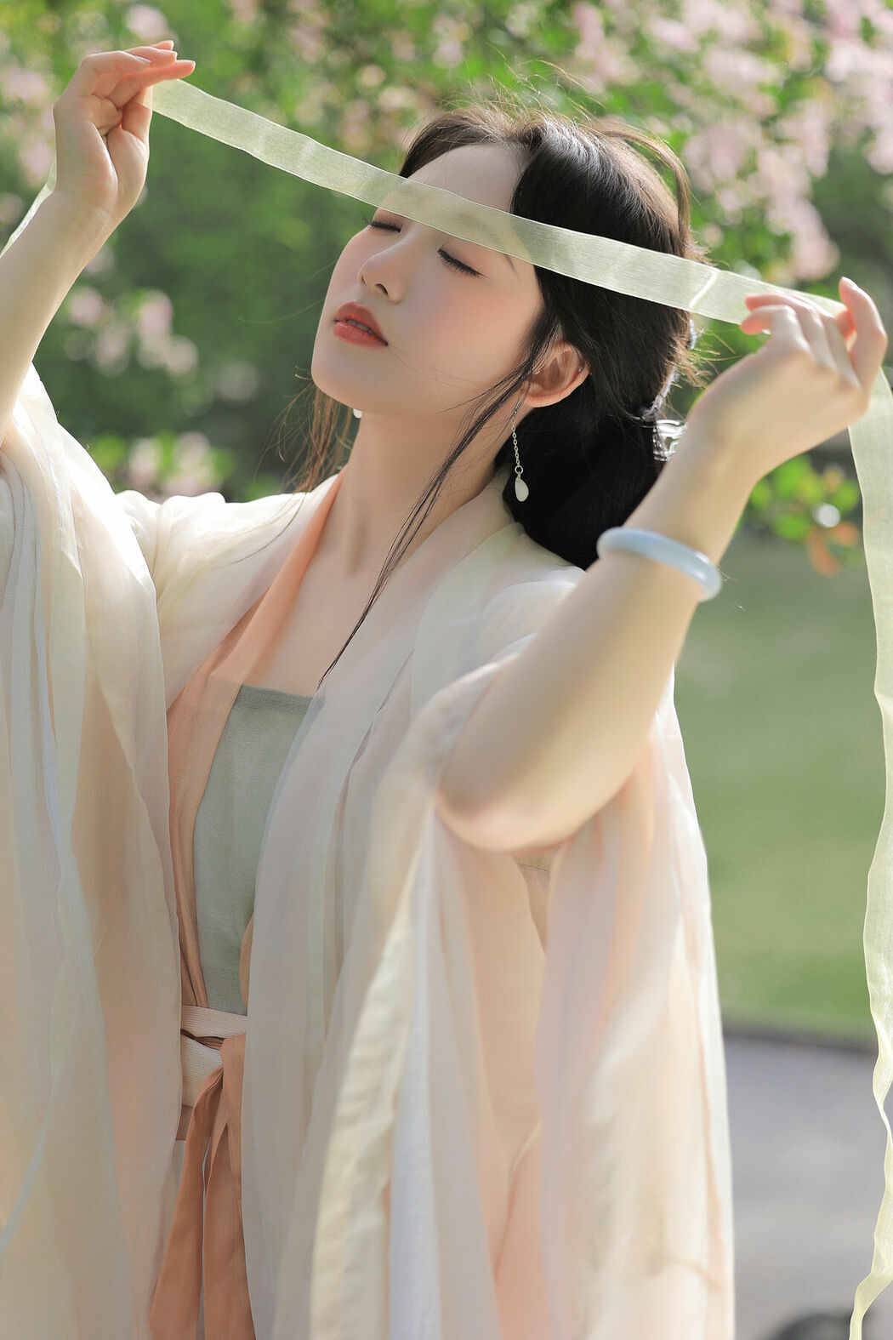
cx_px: 446
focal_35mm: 70
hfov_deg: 19.5
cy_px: 670
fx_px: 2604
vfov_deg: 28.8
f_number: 2.8
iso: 200
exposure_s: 1/640
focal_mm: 70
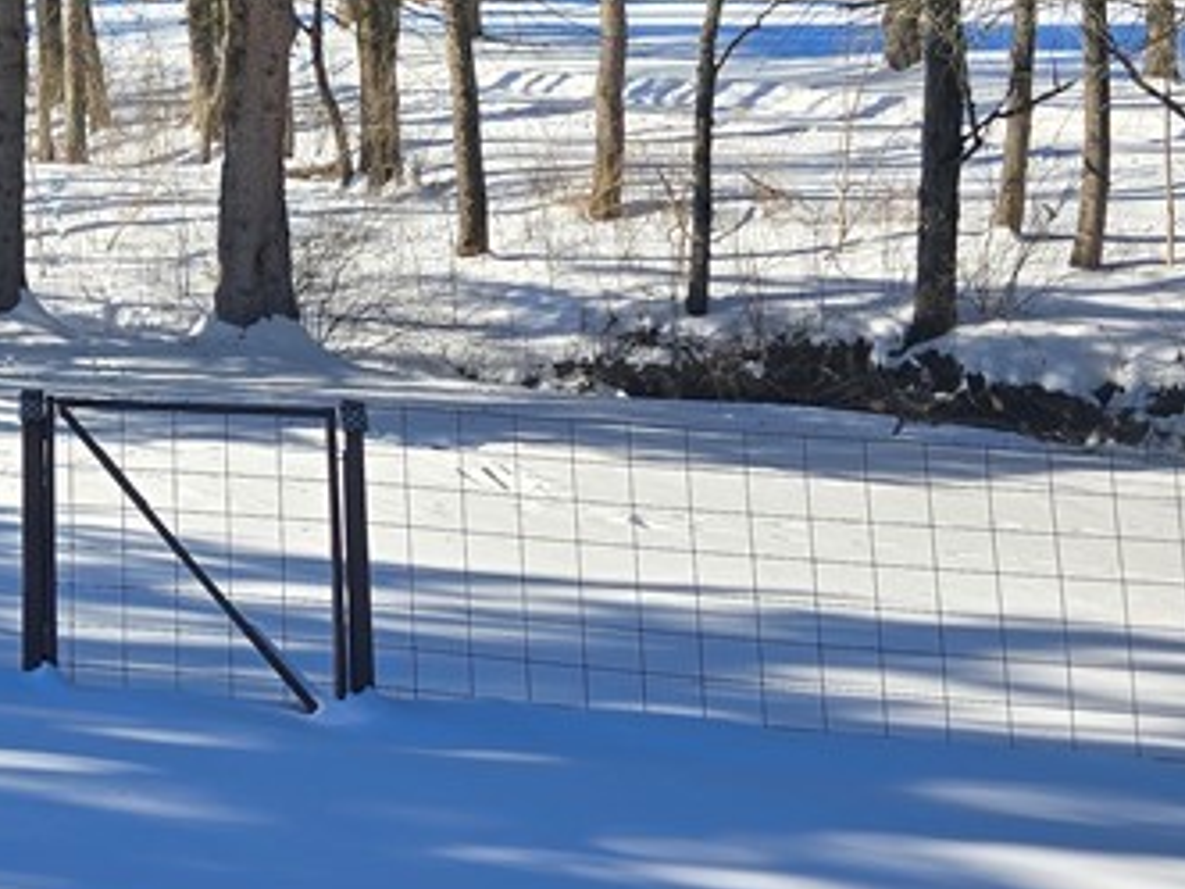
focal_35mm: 71
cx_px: -496
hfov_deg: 23.1
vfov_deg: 19.1
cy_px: -271
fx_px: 2431
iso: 12
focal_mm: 6.3
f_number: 1.7
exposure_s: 1/525
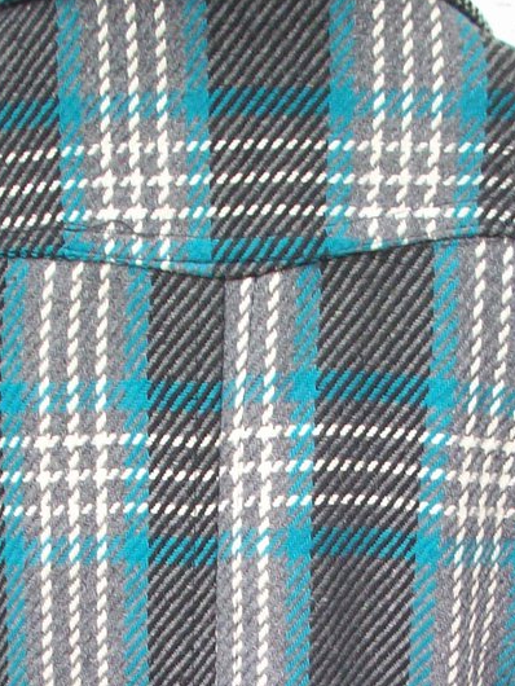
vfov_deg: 20.2
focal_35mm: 93
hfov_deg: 15.9
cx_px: 237
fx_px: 1843
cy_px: 747
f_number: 2.8
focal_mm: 6.2
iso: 82
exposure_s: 1/128
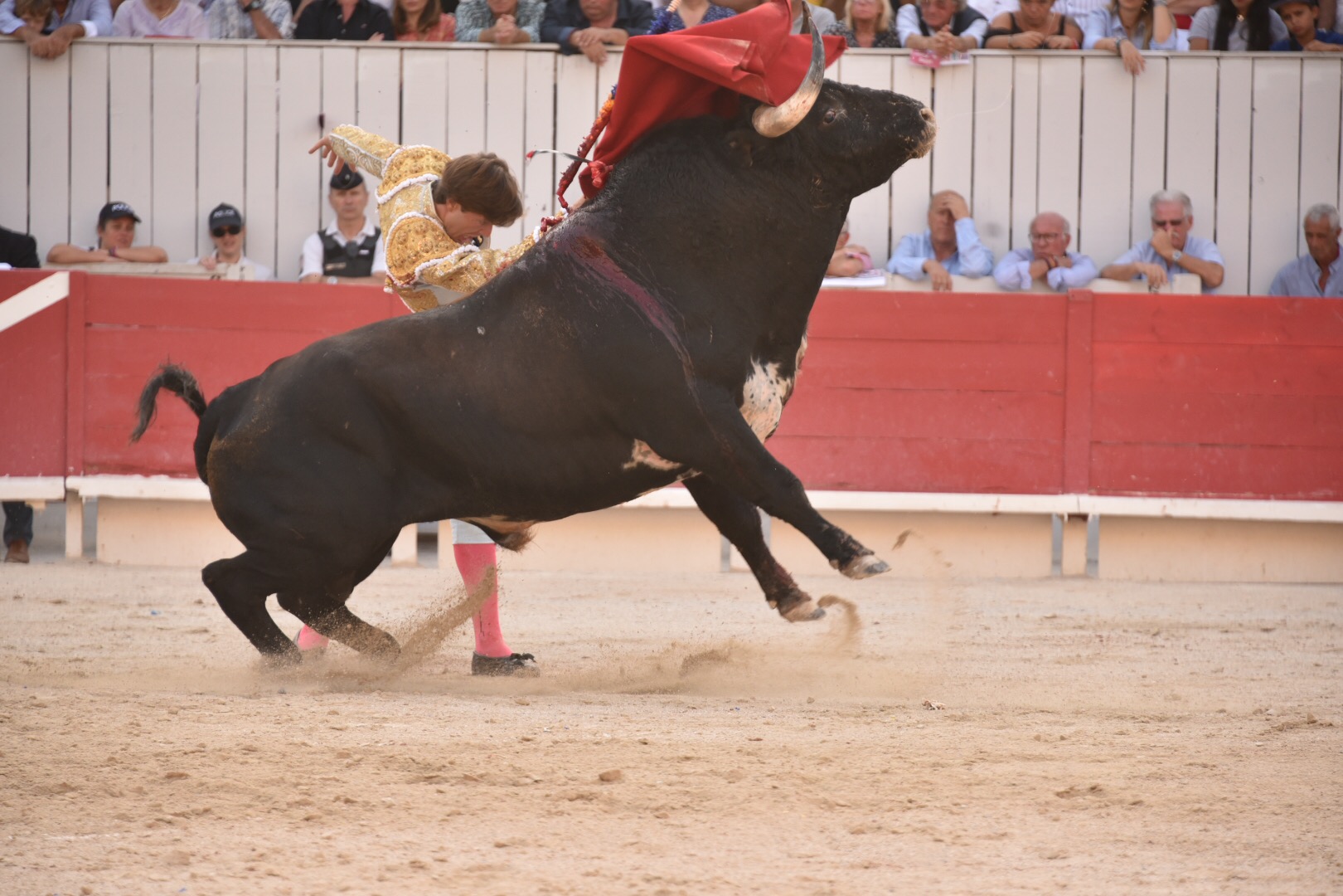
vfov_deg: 6.9
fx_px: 7461
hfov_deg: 10.3
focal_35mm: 200
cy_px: 448
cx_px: 672
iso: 1000
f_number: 5.6
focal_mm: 200
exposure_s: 1/640
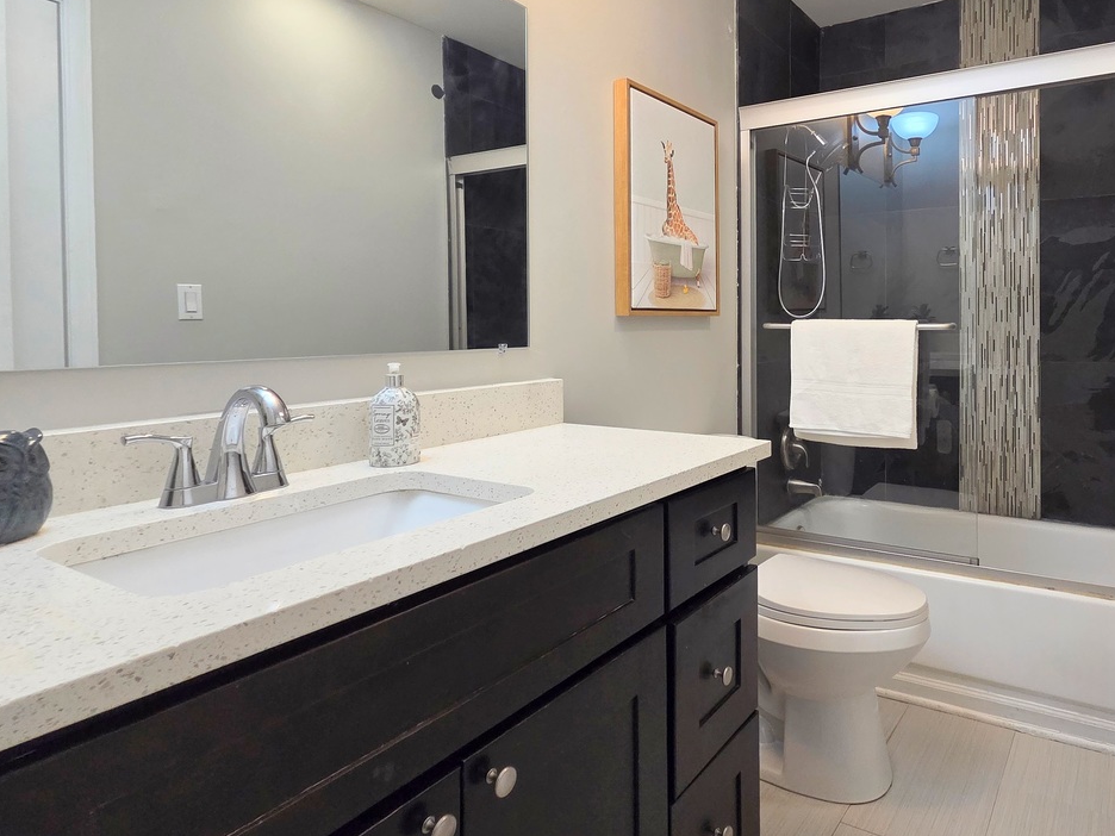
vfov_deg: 65.2
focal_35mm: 20
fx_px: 644
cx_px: 759
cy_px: 327
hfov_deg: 78.6
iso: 200
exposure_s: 1/60
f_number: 2.2
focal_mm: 2.2
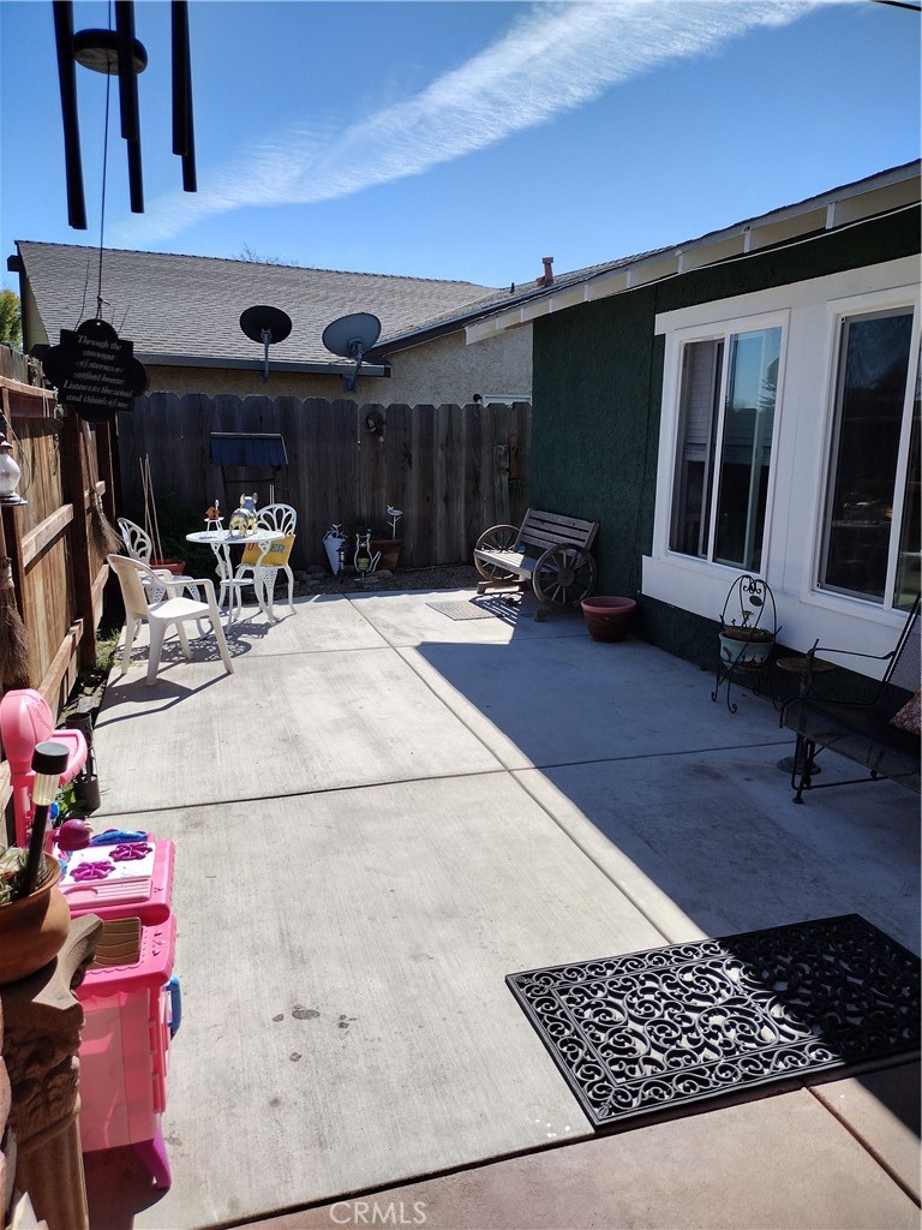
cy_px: 615
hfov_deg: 51.4
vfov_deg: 65.3
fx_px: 959
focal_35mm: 27
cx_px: 461
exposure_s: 1/3065
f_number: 1.7
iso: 100
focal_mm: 4.71
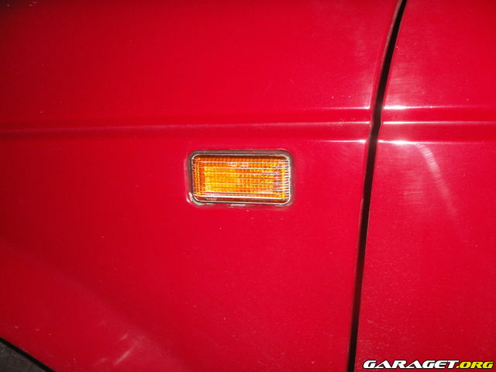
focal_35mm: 37
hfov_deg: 50.1
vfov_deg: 38.7
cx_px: 248
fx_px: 530
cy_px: 186
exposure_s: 1/40
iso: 160
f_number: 7.1
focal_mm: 7.7
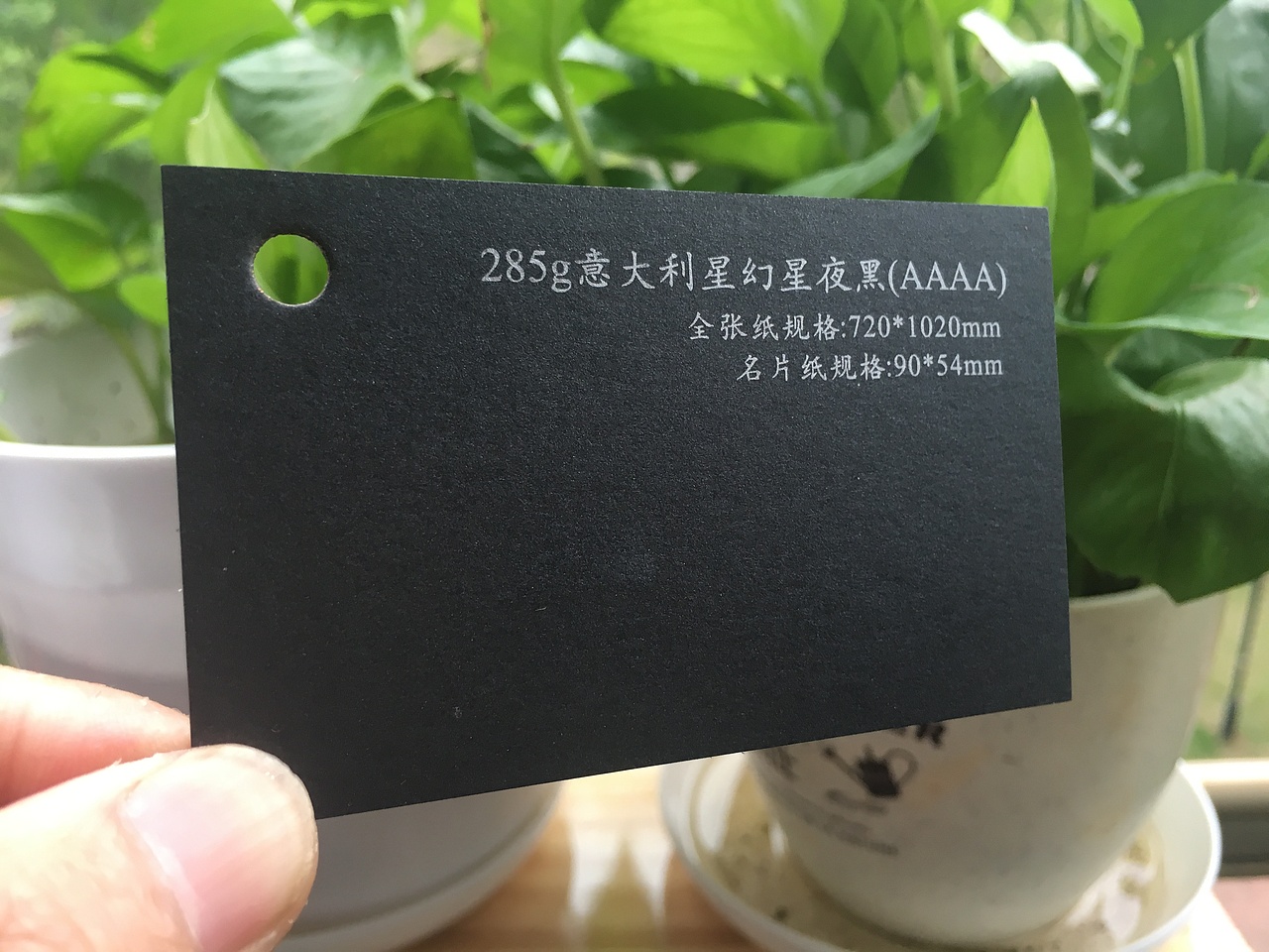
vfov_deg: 48.2
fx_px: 1063
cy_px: 476
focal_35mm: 29
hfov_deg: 61.7
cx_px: 634
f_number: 2.2
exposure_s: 1/33
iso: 64
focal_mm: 4.15
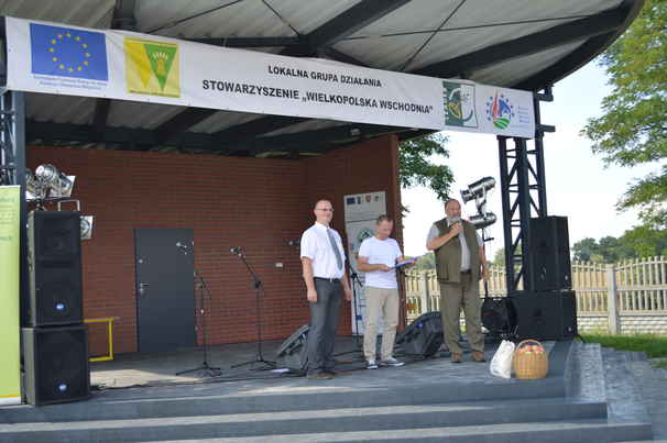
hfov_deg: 43.6
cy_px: 222
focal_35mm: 45
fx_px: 833
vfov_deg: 29.8
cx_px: 334
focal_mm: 30
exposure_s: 1/200
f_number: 4.5
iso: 100
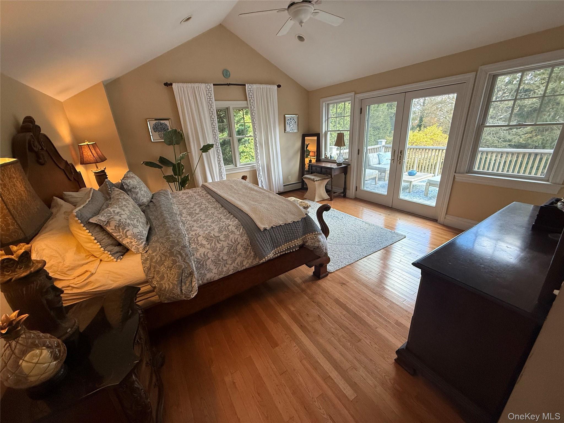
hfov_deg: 102.1
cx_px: 282
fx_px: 228
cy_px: 212
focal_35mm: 14
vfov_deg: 85.7
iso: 250
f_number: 2.2
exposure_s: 1/120
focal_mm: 2.22
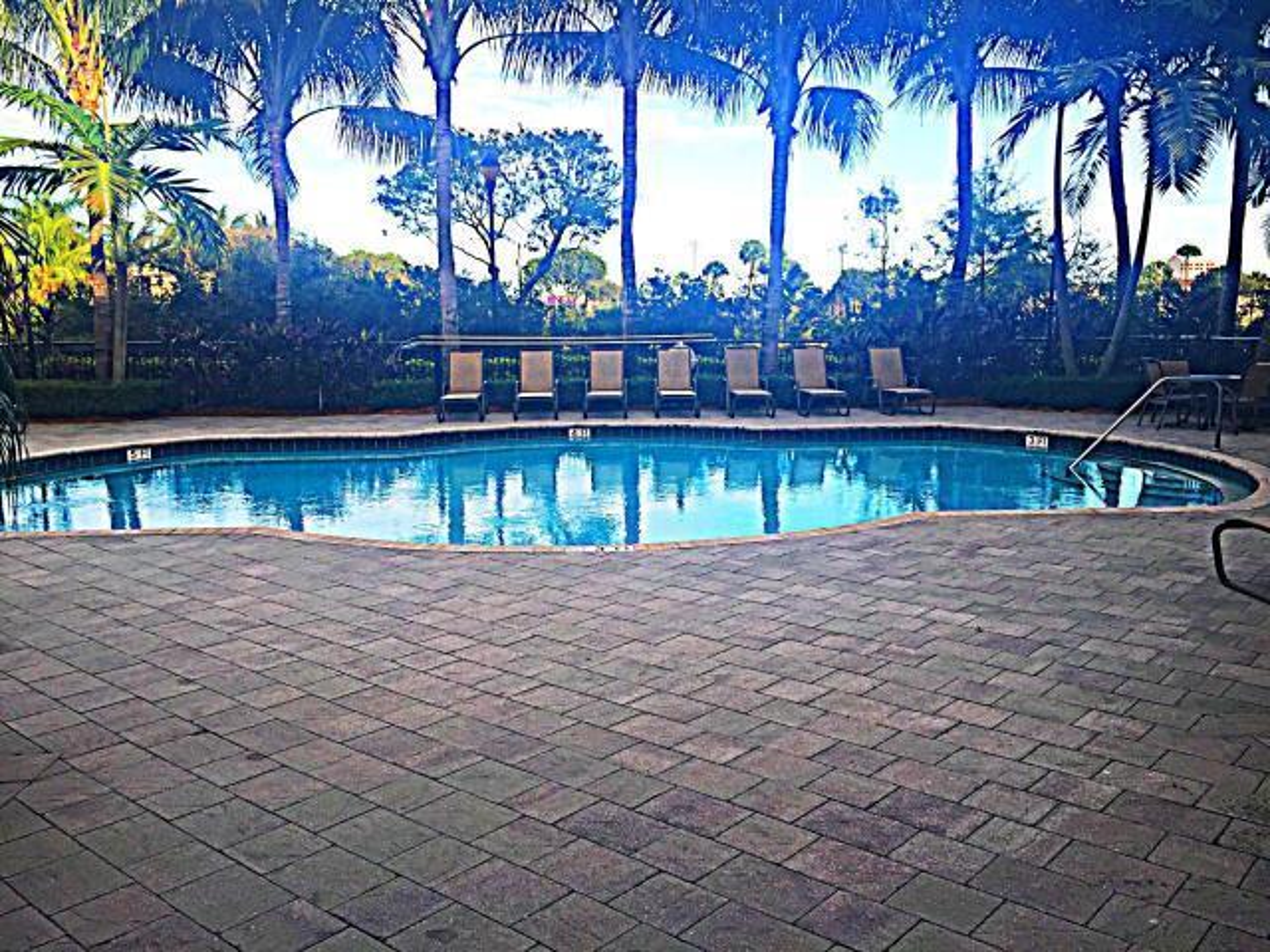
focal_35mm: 29
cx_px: 635
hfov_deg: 61.7
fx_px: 1064
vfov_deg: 48.2
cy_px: 476
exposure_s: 1/449
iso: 32
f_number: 2.2
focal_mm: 4.15
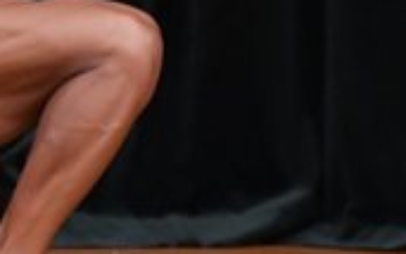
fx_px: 17665
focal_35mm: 1596
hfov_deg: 1.3
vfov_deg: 0.8
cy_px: -119
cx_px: -127
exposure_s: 1/400
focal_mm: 230
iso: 4000
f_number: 5.6
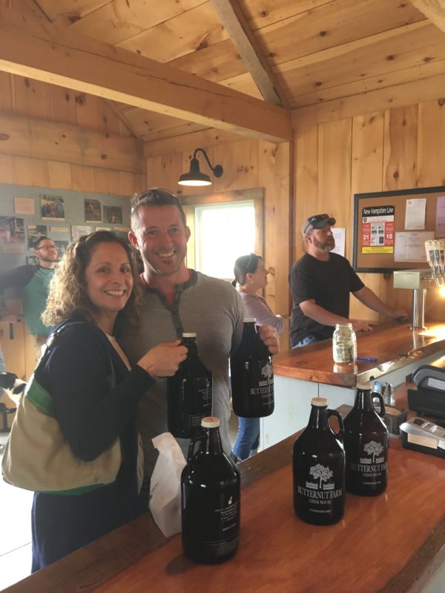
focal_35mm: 29
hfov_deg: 48.2
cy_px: 296
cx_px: 222
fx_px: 497
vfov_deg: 61.7
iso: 100
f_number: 2.2
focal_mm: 4.15
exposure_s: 1/30
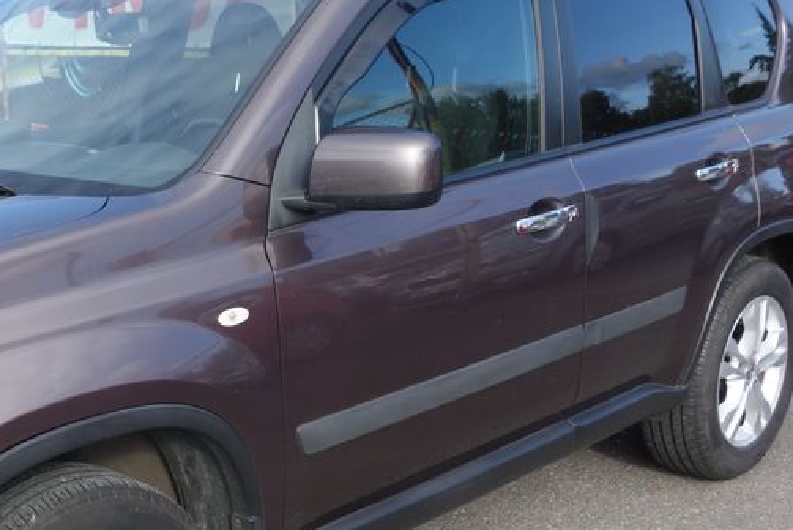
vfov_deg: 23.7
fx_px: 1256
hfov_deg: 33.7
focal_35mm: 57
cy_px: 334
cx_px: 128
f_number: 5.6
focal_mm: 10.4
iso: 125
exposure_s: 1/160
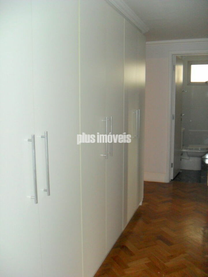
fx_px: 280
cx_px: 104
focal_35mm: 35
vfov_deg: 52.6
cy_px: 138
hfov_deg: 40.7
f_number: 3
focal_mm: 6.3
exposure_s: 1/45
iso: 200
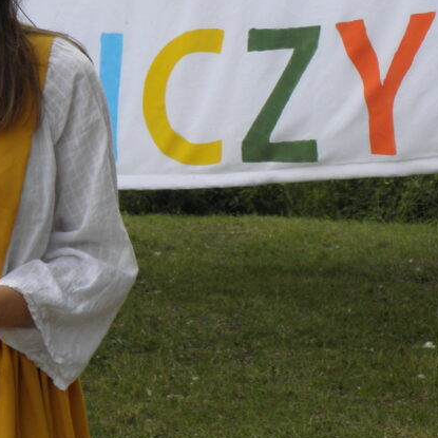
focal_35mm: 229
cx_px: -28
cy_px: 97
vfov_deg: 7.6
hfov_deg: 7.6
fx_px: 3278
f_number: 4.2
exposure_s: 1/160
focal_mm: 18.76
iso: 125
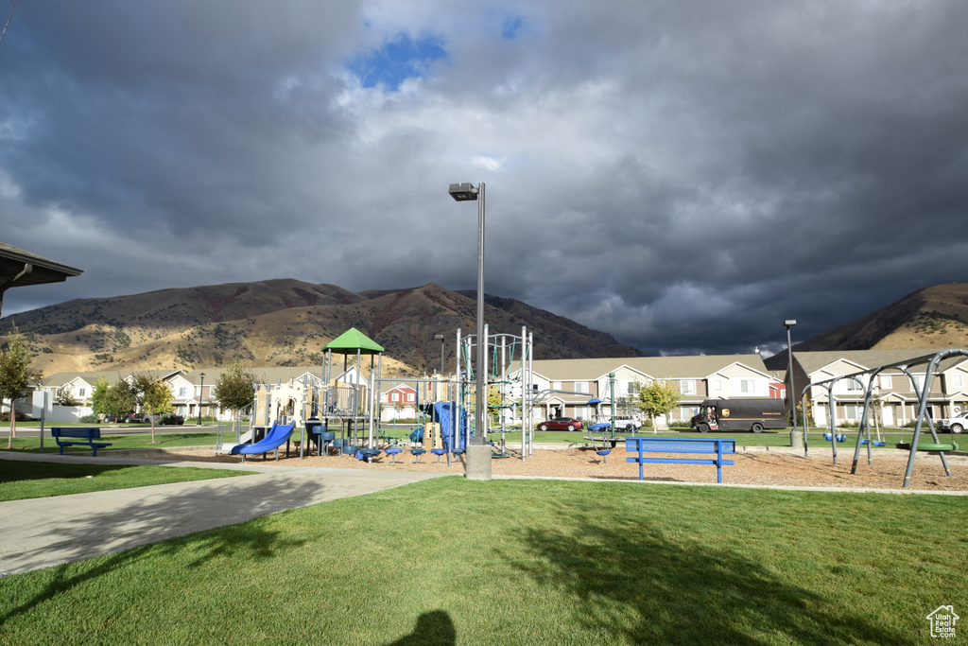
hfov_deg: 85.4
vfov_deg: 63.2
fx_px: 524
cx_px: 484
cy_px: 323
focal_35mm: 20
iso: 200
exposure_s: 1/320
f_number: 9
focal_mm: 13
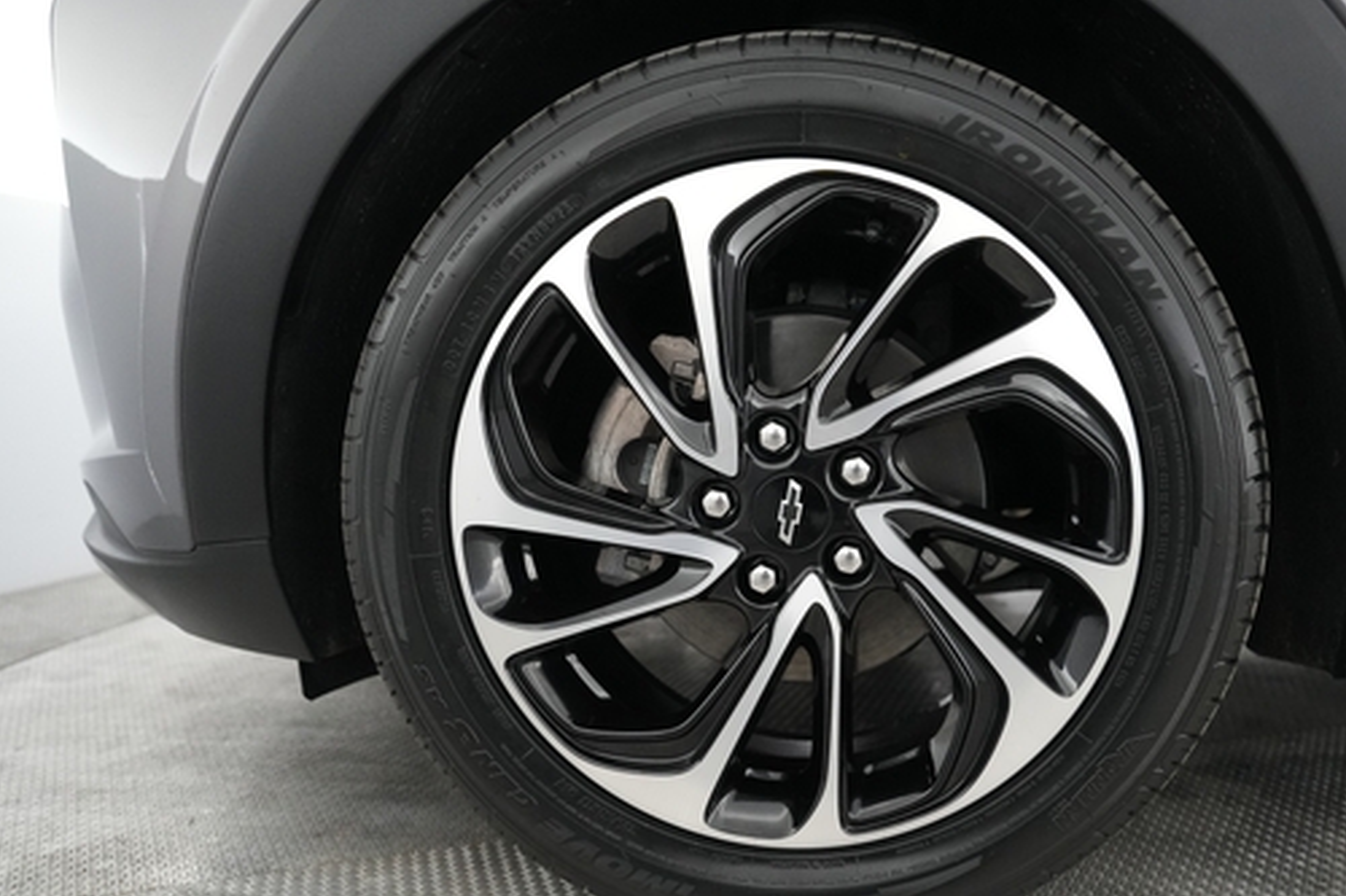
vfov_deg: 41.0
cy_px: 506
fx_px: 1196
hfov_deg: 58.3
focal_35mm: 32
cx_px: 797
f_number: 2.8
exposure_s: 1/160
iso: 6400
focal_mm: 25
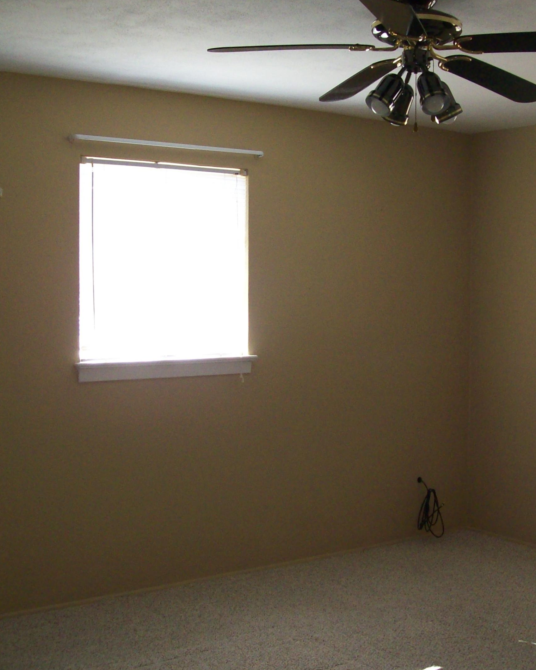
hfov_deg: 30.8
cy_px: 343
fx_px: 972
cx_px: 321
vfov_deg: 38.0
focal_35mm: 49
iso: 200
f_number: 2.7
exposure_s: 1/64
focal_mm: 6
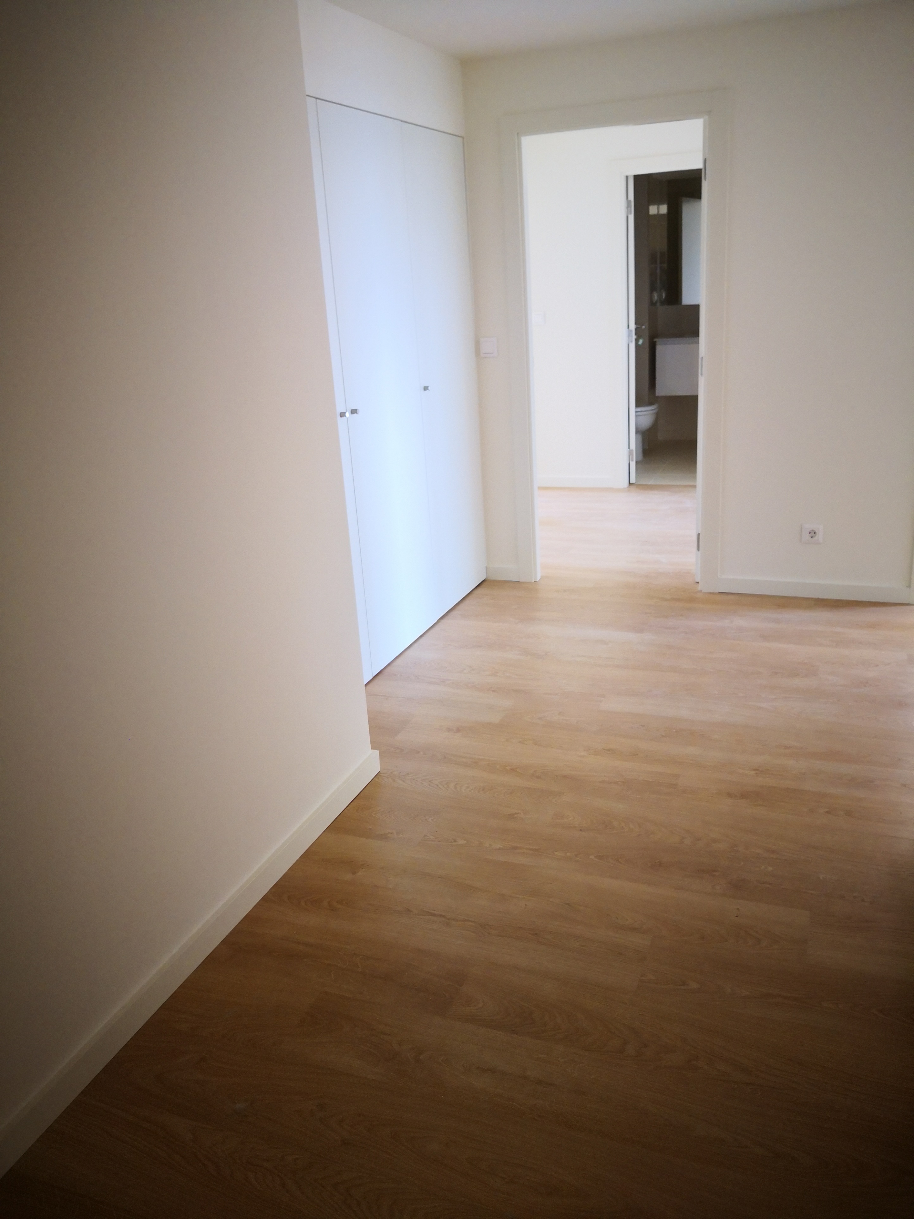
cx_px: 457
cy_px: 610
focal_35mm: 27
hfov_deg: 51.4
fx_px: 950
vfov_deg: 65.3
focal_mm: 3.95
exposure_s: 1/33.3
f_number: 1.6
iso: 200
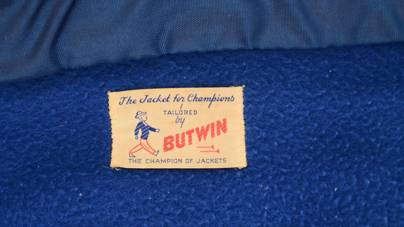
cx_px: 202
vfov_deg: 7.3
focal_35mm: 166
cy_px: 128
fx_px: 1773
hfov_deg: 13.0
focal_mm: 105
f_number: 10
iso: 400
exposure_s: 1/80
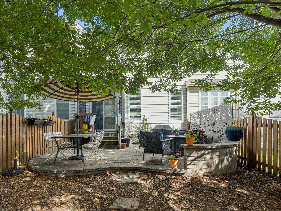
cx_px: 130
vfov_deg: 71.6
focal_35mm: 18
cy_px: 107
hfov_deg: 87.6
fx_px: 146
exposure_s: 1/200
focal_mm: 16
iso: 400
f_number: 8
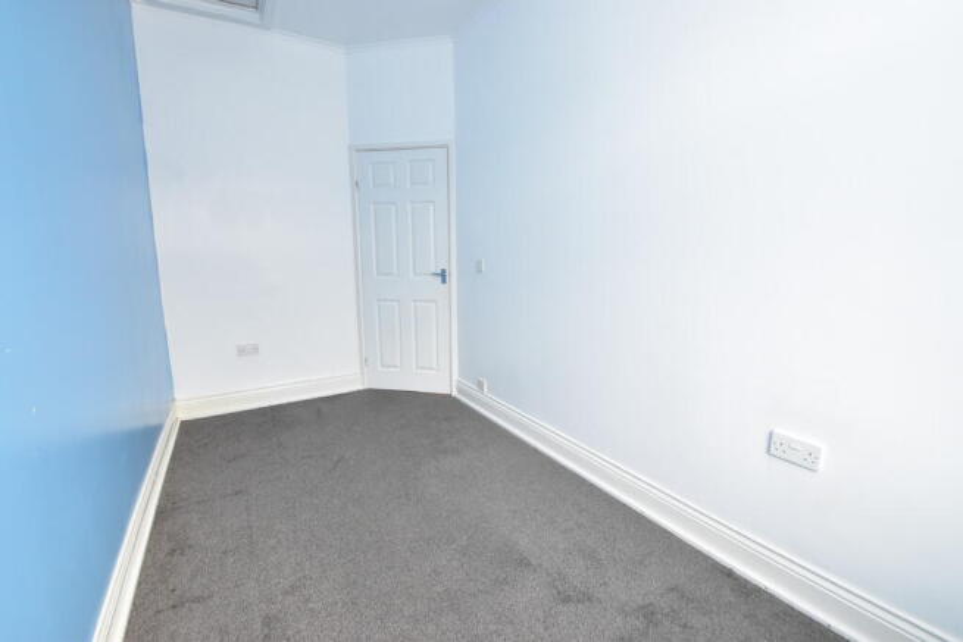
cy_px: 321
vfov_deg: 77.4
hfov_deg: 100.4
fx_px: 401
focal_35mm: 15
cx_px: 482
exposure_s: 1/60
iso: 1100
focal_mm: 10
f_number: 8
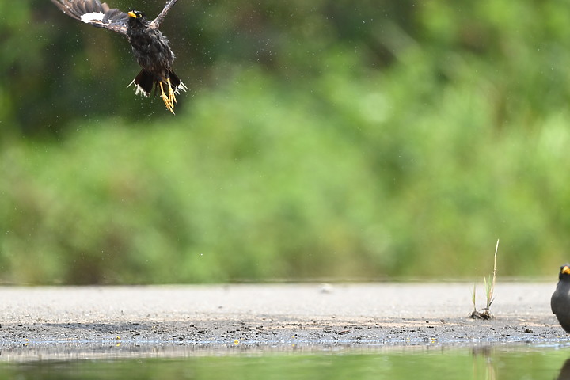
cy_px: 190
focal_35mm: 500
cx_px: 285
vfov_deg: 2.7
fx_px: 7916
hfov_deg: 4.1
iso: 900
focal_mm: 500
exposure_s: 1/4000
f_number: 5.6
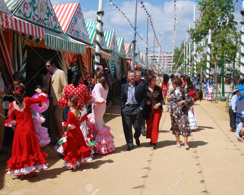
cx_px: 130
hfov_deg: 42.0
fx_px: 318
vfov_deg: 34.1
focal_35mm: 44
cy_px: 98
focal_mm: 26
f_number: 10
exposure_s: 1/400
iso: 200
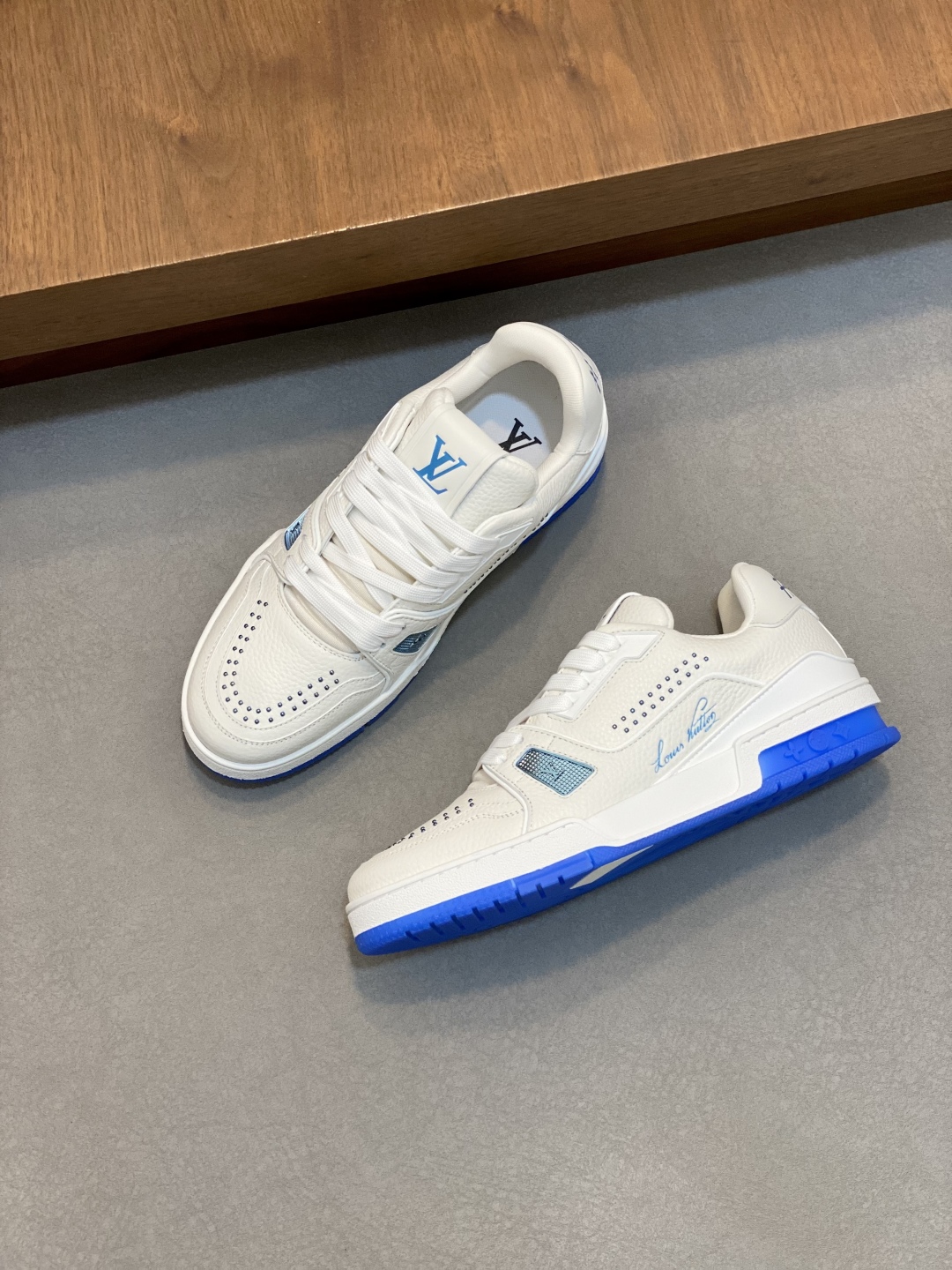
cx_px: 476
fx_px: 1907
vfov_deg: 36.8
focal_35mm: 52
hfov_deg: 28.0
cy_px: 635
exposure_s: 1/100
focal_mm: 6
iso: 64
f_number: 2
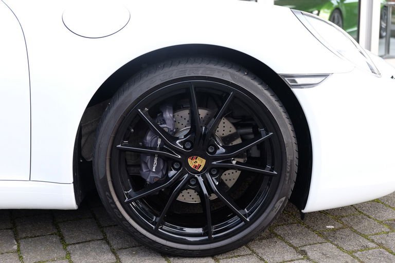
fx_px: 560
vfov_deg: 26.5
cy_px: 132
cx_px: 198
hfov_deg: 38.9
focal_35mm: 51
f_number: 3.6
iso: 200
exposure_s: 1/90
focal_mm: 34.3
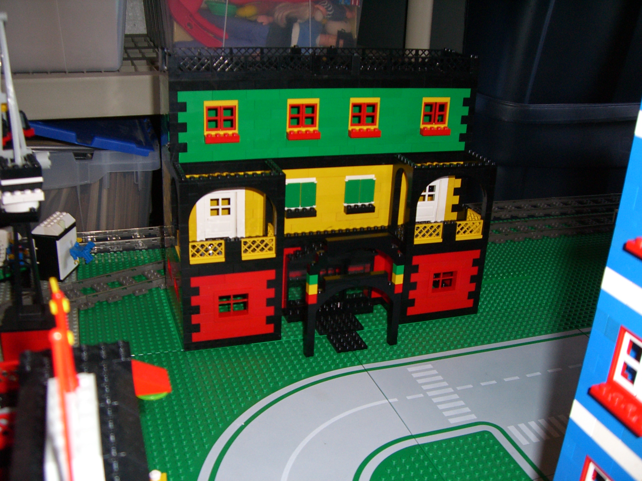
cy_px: 240
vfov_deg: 37.7
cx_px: 321
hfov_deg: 49.0
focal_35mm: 38
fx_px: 705
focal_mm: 6.2
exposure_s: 1/60
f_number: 2.7
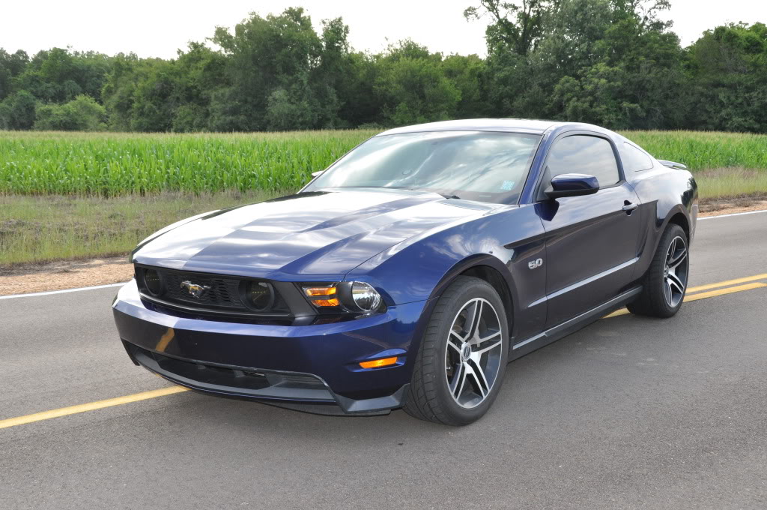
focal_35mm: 39
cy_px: 255
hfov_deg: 49.6
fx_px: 830
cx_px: 384
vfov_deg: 34.1
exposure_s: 1/200
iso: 400
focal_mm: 26
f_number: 9
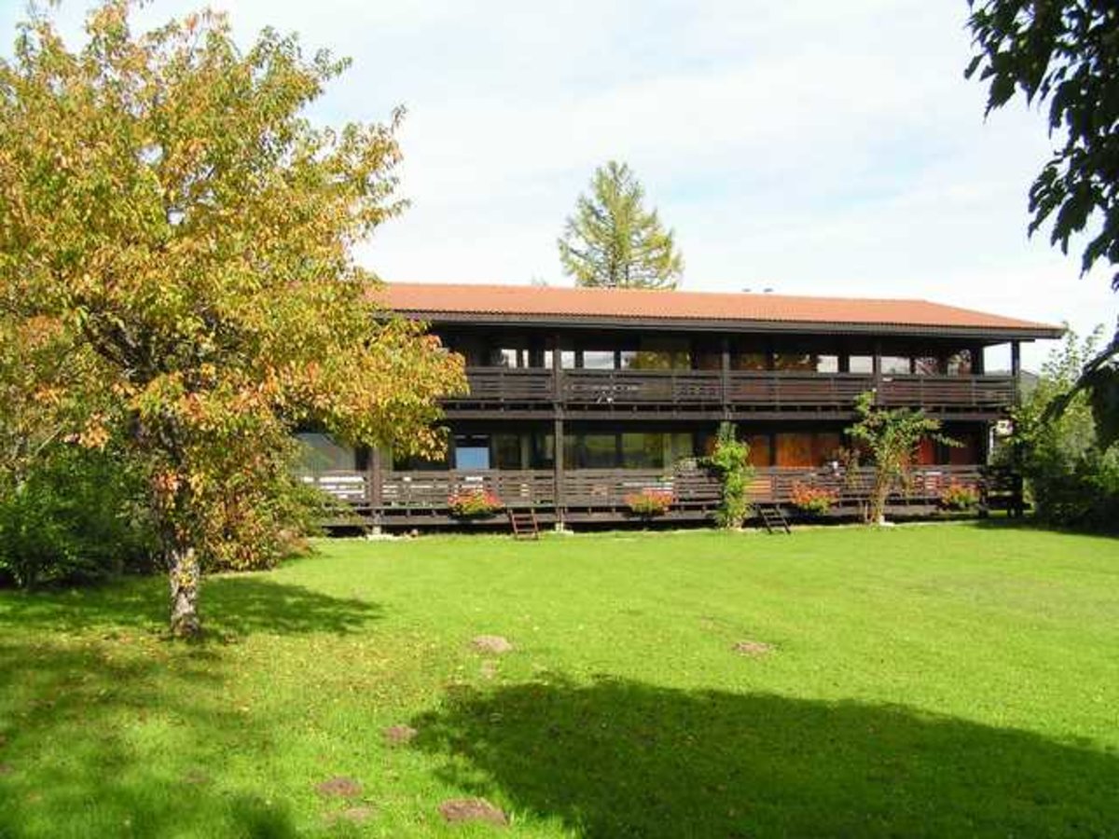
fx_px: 1228
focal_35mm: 38
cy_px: 420
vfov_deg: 37.7
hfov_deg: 49.0
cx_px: 560
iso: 50
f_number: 5.6
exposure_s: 1/200
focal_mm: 6.3
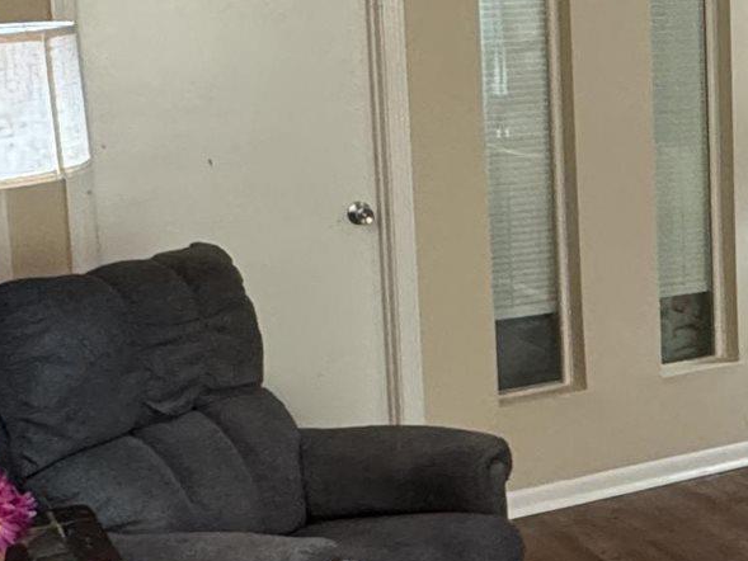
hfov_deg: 25.7
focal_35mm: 73
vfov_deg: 20.0
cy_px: 152
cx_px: 697
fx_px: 1578
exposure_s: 1/60
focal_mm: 2.22
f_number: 2.2
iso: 500
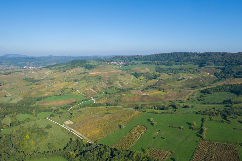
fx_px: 161
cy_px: 80
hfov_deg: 73.8
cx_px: 121
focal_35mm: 24
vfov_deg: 53.1
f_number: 8
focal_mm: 24
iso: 200
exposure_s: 1/640
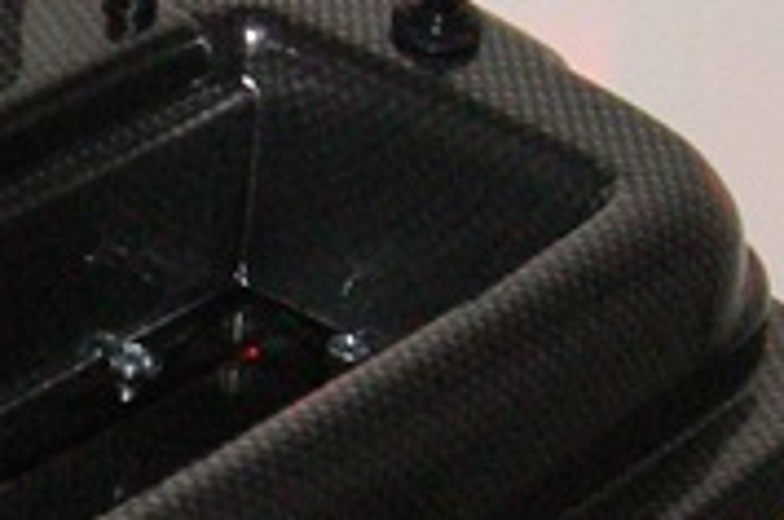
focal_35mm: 178
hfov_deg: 11.3
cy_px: 617
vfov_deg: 7.6
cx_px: -255
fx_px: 3869
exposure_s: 1/50
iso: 400
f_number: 2.7
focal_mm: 6.2
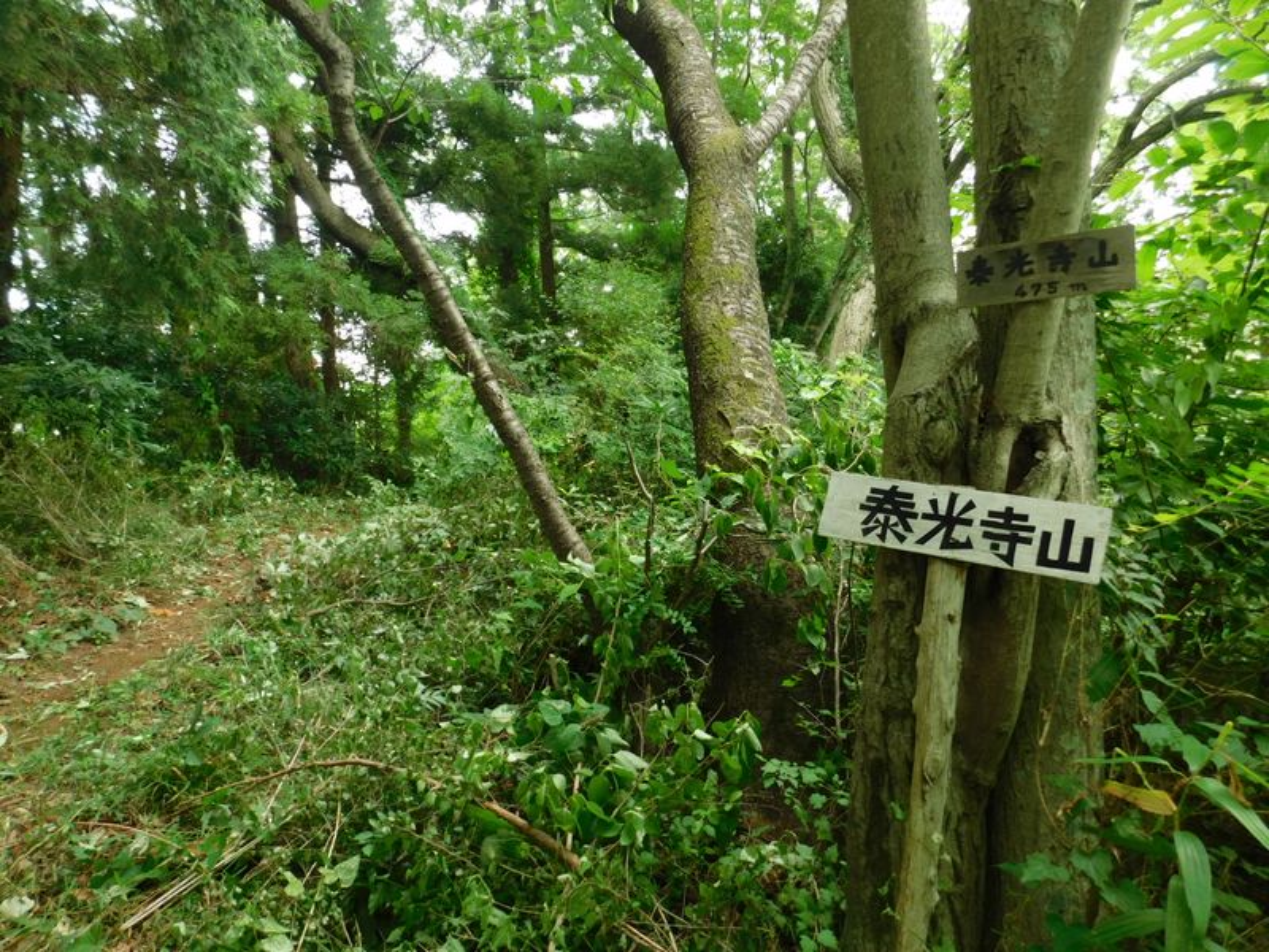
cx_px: 634
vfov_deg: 58.9
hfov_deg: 73.9
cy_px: 476
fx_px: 843
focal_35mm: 23
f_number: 3
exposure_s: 1/40
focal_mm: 4
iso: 125
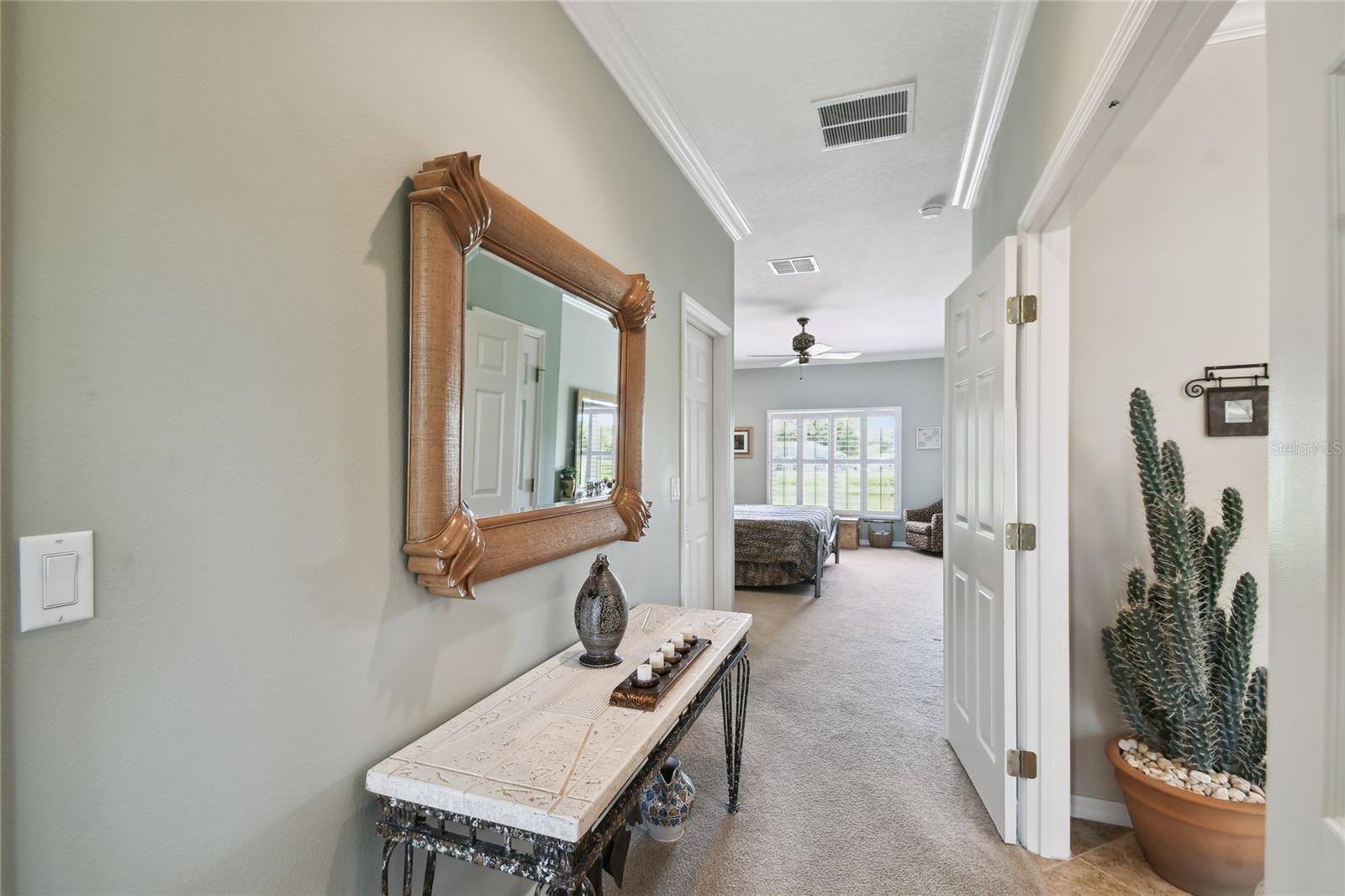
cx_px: 672
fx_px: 560
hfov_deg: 100.4
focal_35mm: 15
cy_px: 448
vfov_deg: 77.3
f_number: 7.1
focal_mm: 10
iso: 100
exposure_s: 1/5
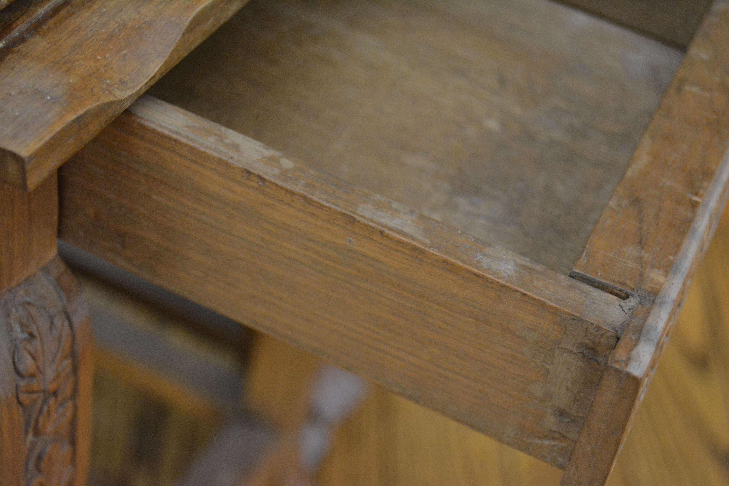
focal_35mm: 82
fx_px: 1670
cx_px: 364
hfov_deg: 24.6
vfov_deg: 16.6
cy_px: 243
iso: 3200
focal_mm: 55
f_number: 5.6
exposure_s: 1/25
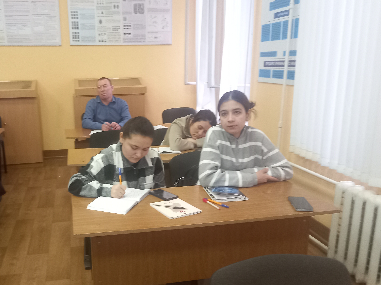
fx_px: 385
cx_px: 145
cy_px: 156
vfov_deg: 40.7
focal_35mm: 35
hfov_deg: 52.1
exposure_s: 1/24
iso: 400
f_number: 2
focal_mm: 4.6
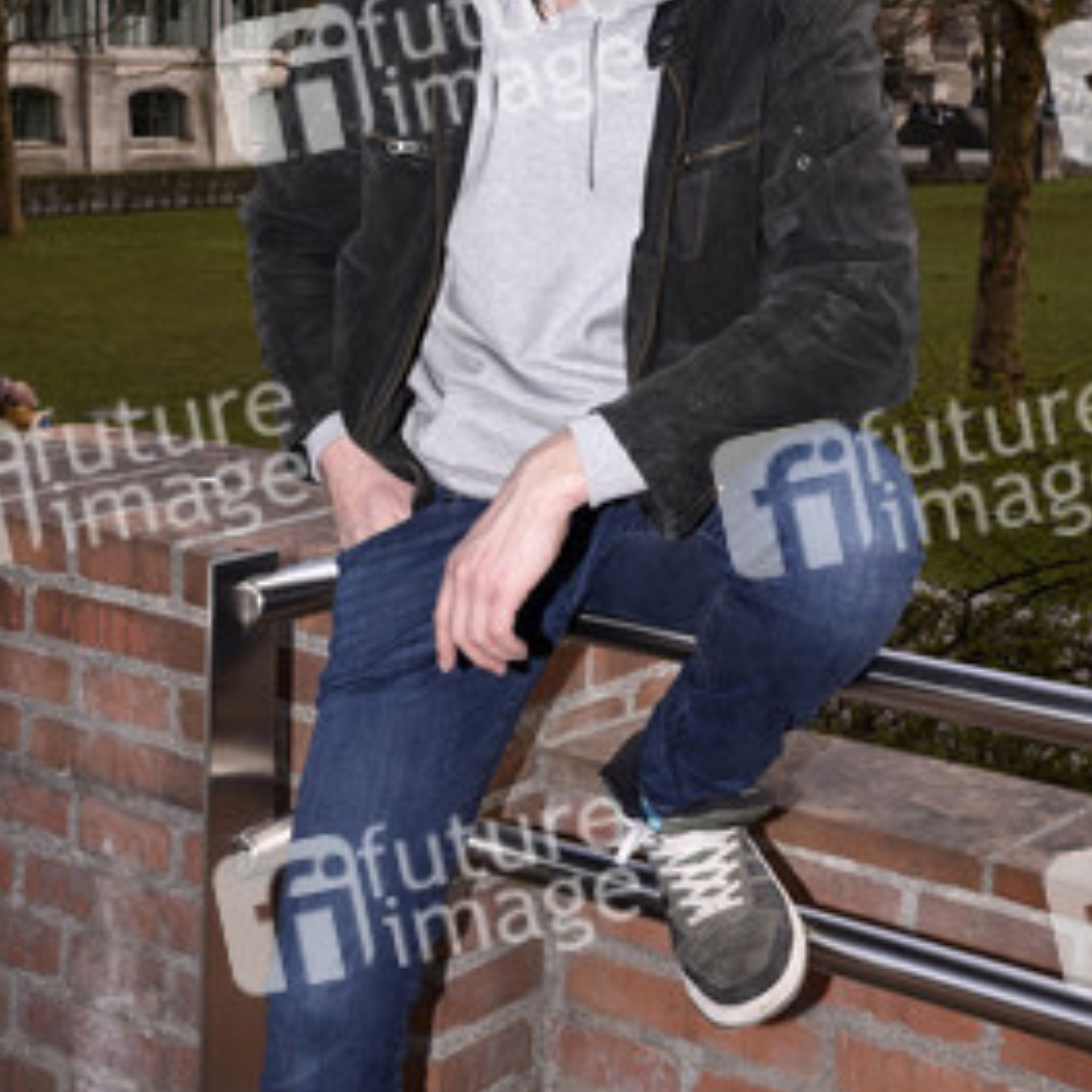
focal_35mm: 62
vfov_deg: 27.3
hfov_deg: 27.7
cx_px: 548
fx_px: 2213
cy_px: 274
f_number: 11
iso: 400
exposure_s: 1/160
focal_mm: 48
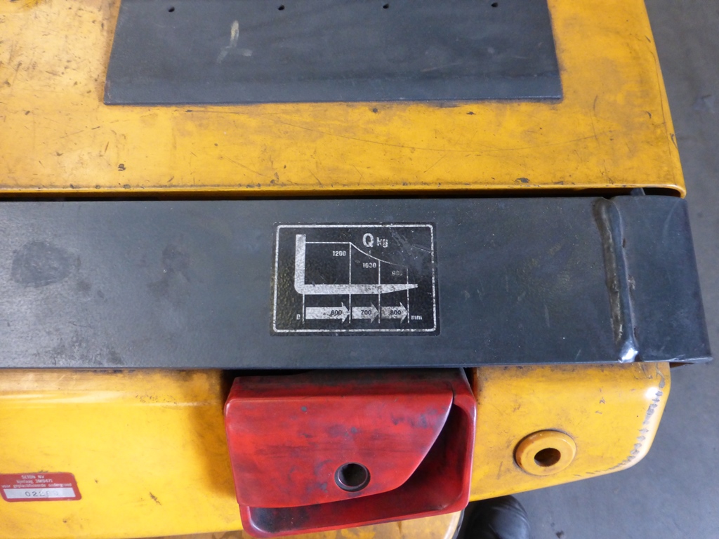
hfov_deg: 71.6
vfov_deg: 56.8
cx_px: 360
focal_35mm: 24
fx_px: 498
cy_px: 270
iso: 400
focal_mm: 4.3
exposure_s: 1/30
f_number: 3.3
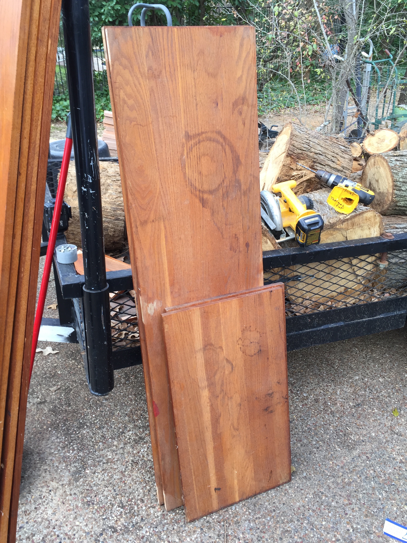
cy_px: 272
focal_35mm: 29
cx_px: 204
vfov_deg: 61.7
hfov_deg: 48.2
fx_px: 455
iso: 32
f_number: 2.2
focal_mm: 4.15
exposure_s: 1/60
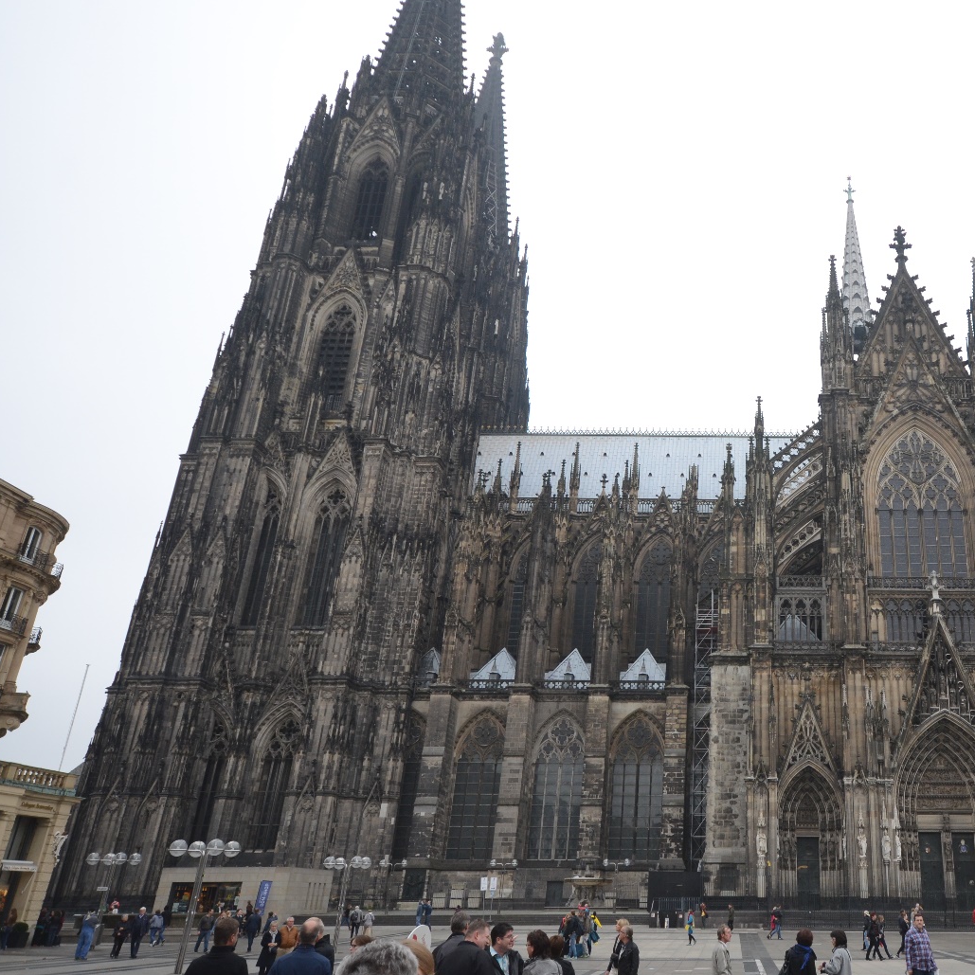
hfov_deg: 51.9
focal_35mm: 30
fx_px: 945
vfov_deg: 54.6
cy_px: 479
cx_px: 749
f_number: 5
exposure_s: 1/160
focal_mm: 15
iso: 500
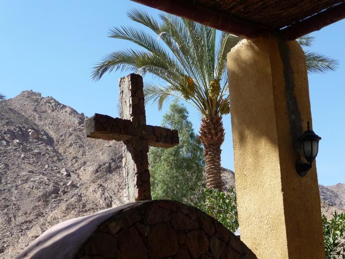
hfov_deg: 31.2
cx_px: 172
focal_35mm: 62
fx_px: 617
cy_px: 130
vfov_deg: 23.6
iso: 100
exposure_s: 1/400
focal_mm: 10.5
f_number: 4.5
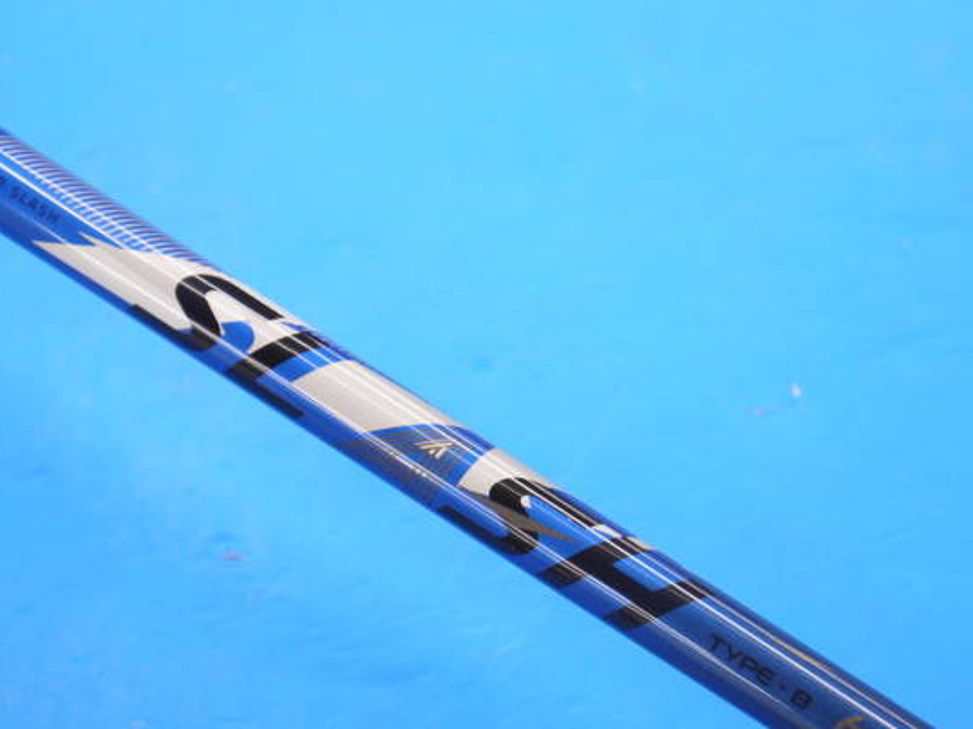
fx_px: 2810
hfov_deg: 19.6
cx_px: 439
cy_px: 425
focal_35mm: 100
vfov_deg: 14.8
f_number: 5.6
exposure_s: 1/80
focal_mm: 42
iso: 640
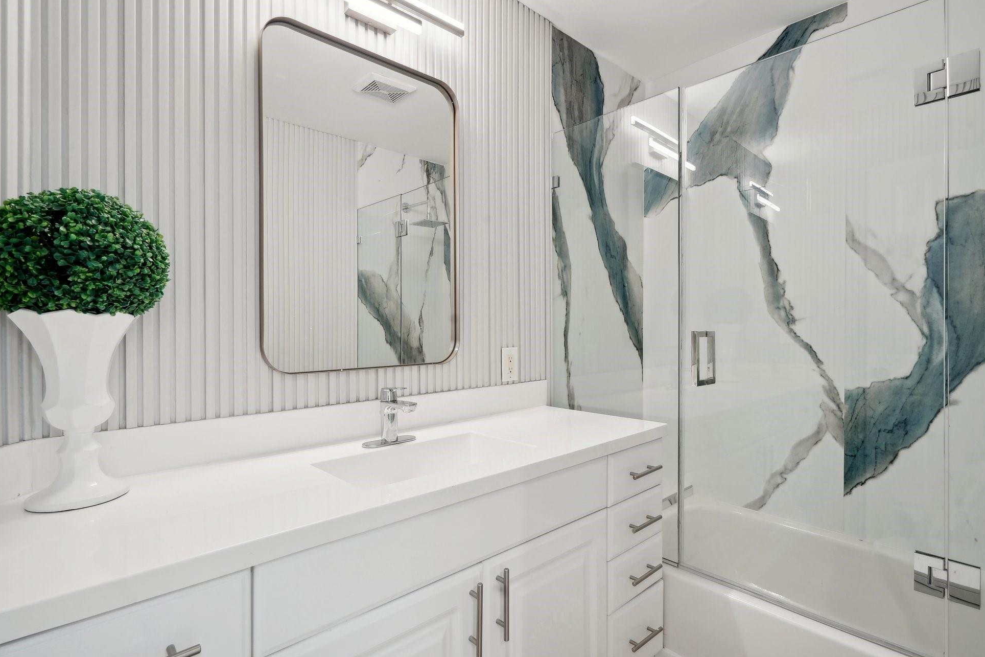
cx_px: 517
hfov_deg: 93.2
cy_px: 339
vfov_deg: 70.4
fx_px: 465
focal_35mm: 17
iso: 400
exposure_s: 1/6
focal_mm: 16
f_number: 10
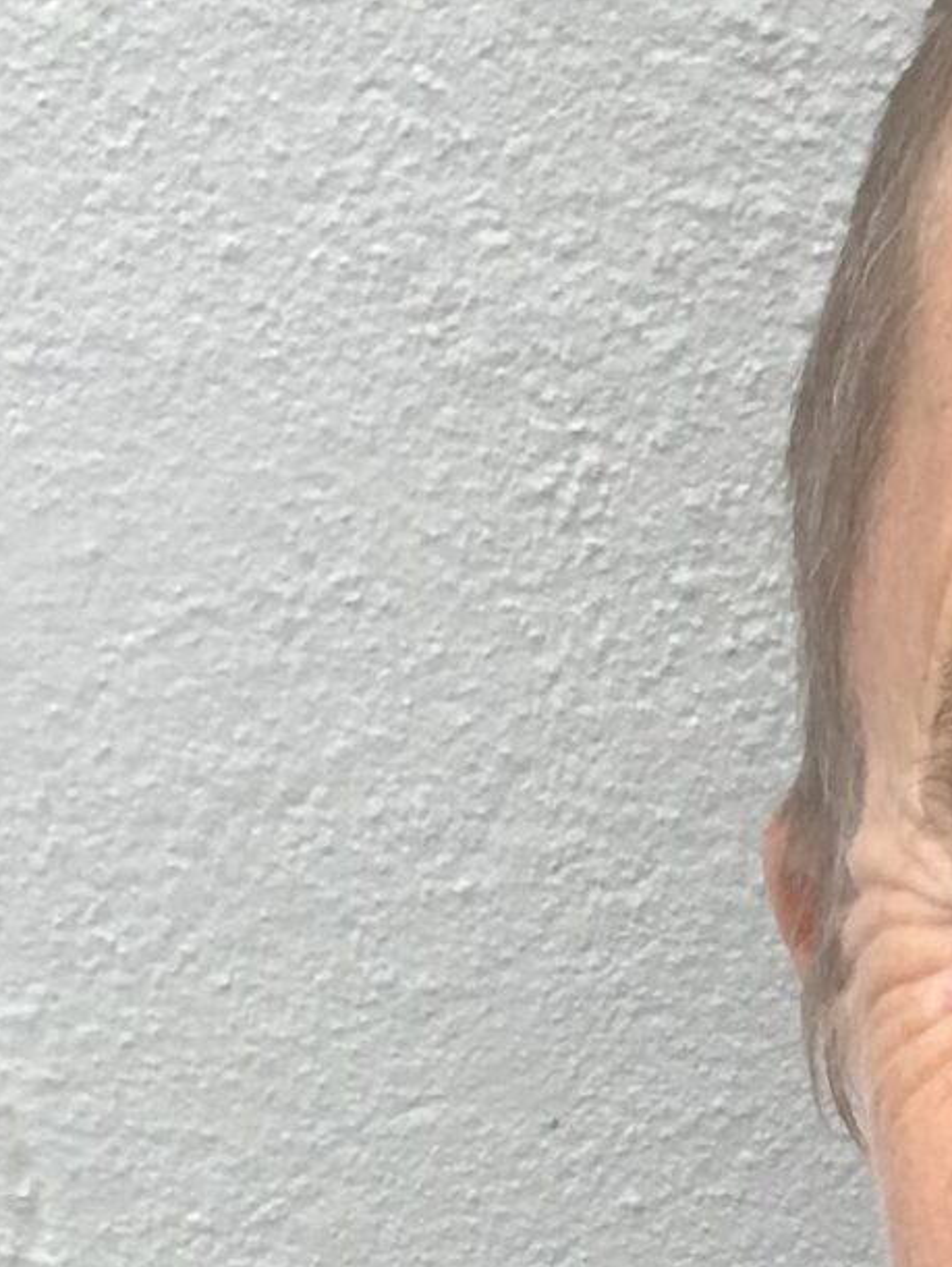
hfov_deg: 10.8
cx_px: 1339
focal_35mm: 134
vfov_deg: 14.5
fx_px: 4909
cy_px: 1176
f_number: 2.2
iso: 20
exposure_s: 1/120
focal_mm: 2.87
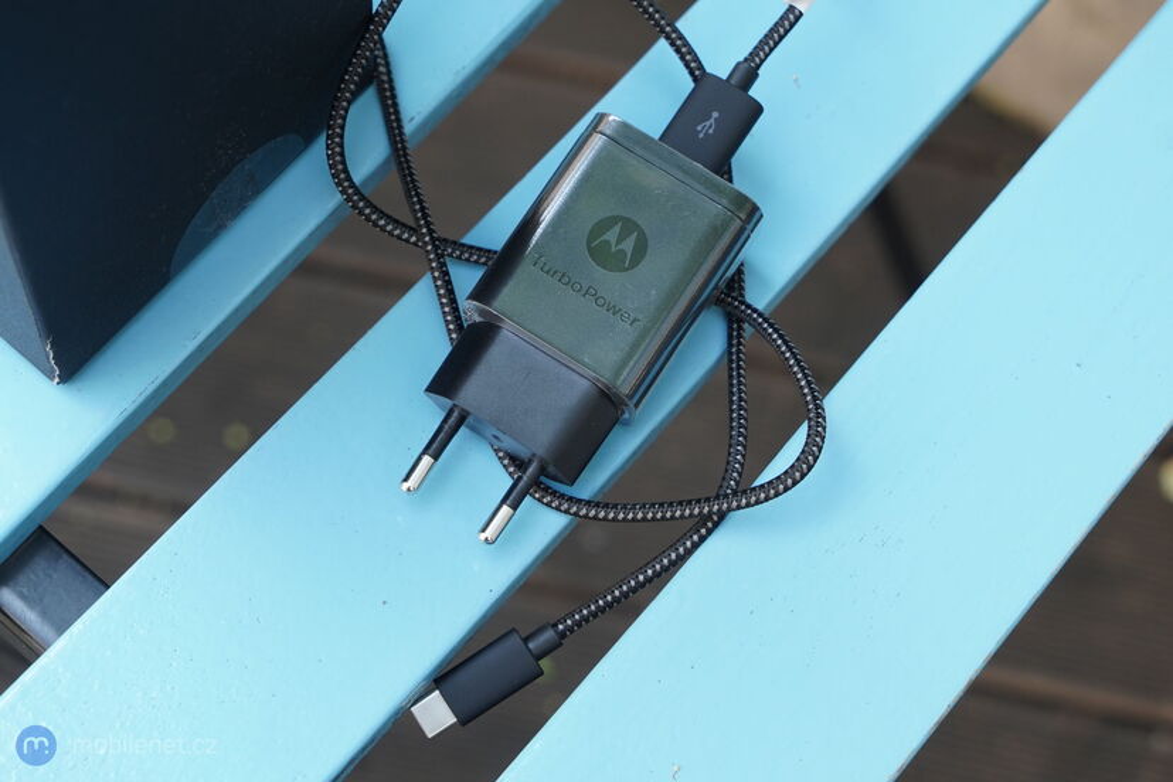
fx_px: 1792
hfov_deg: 36.2
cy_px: 391
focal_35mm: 55
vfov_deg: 24.6
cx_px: 586
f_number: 6.3
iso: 640
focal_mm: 55
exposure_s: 1/200
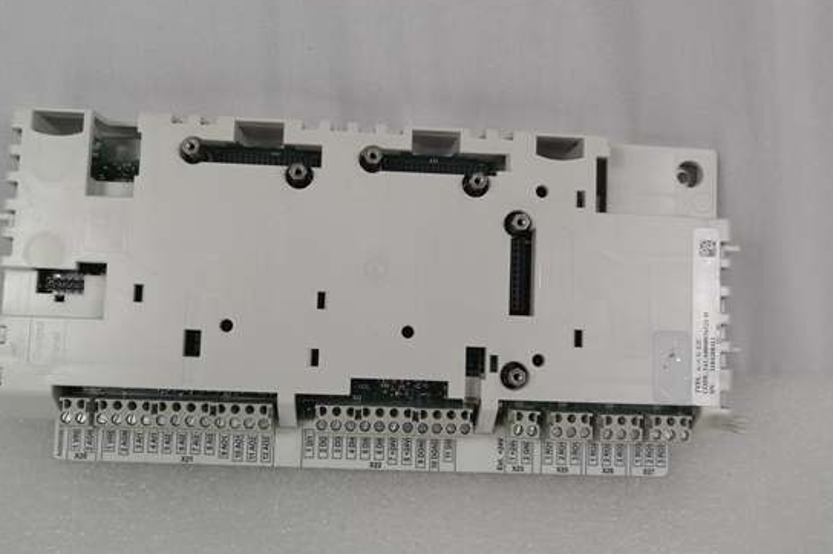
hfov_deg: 60.3
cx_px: 397
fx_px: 717
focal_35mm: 31
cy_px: 277
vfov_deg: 42.3
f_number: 1.8
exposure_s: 1/173
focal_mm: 3.95
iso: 50
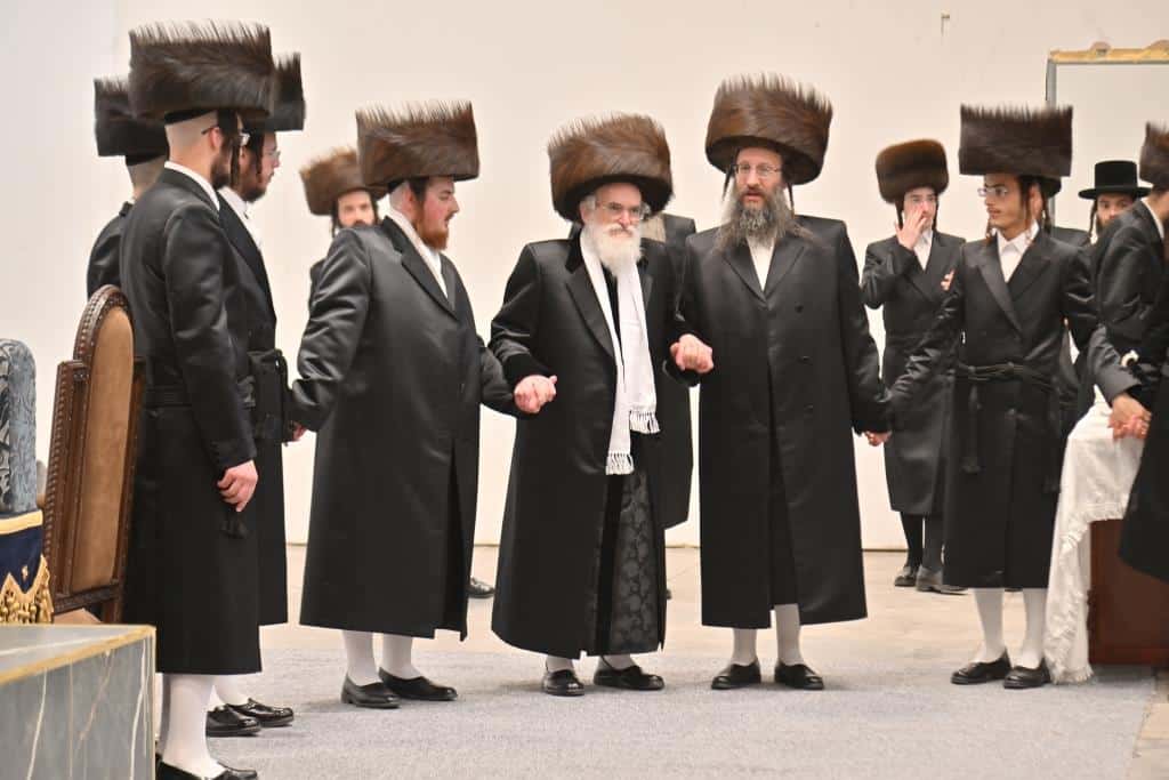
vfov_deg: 13.0
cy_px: 390
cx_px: 584
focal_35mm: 105
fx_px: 3410
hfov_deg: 19.5
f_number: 4
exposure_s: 1/160
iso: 500
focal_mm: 105
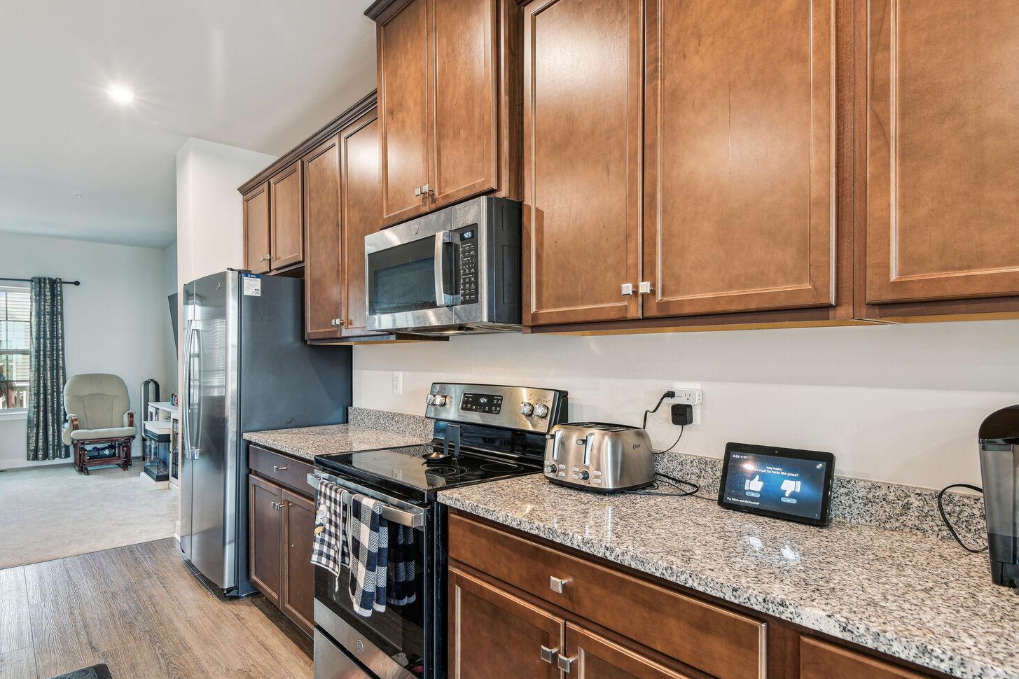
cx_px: 442
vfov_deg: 64.5
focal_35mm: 19
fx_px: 538
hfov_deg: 86.4
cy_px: 363
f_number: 8
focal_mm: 16
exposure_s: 1/3.33
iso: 200
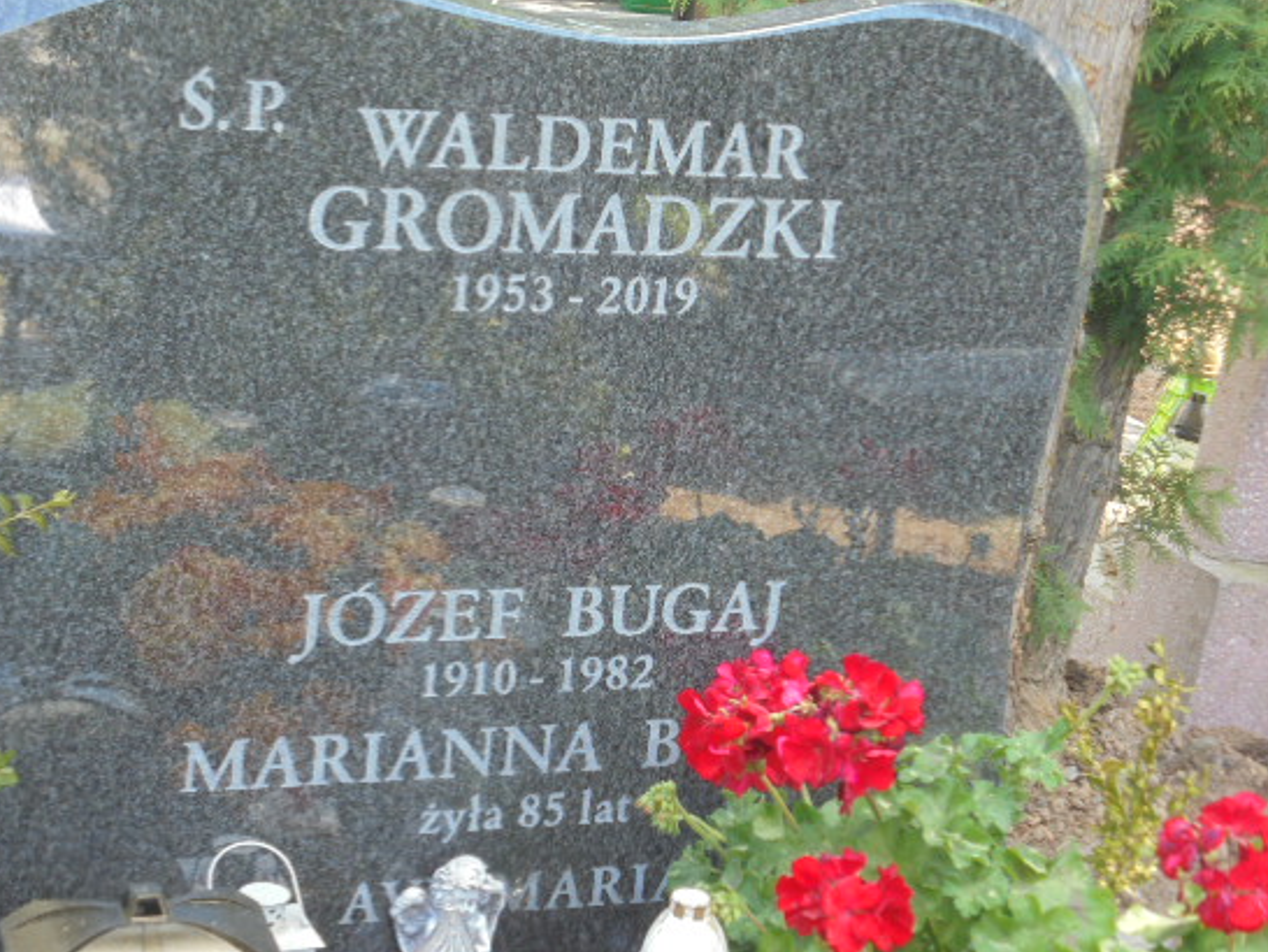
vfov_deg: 19.6
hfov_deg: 26.0
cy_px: 527
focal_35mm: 75
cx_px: 636
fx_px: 2748
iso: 100
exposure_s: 1/30
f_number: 5.6
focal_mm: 11.5
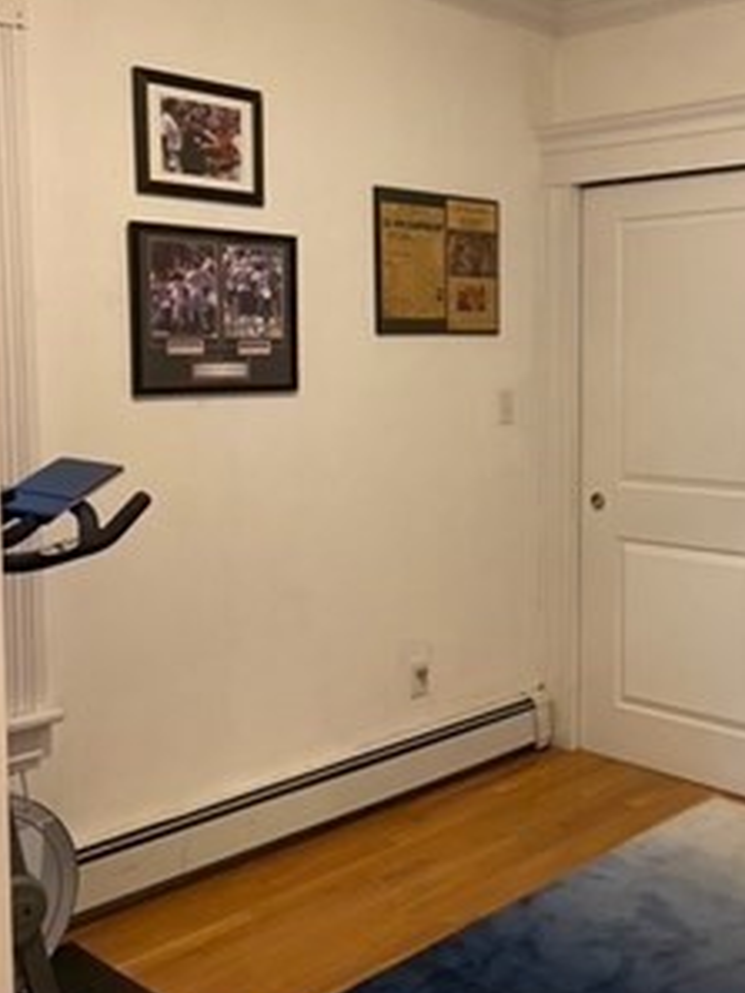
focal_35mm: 42
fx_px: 1204
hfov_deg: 33.9
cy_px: 451
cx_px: 531
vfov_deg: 44.7
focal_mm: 4.25
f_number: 1.8
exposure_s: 1/60
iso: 200
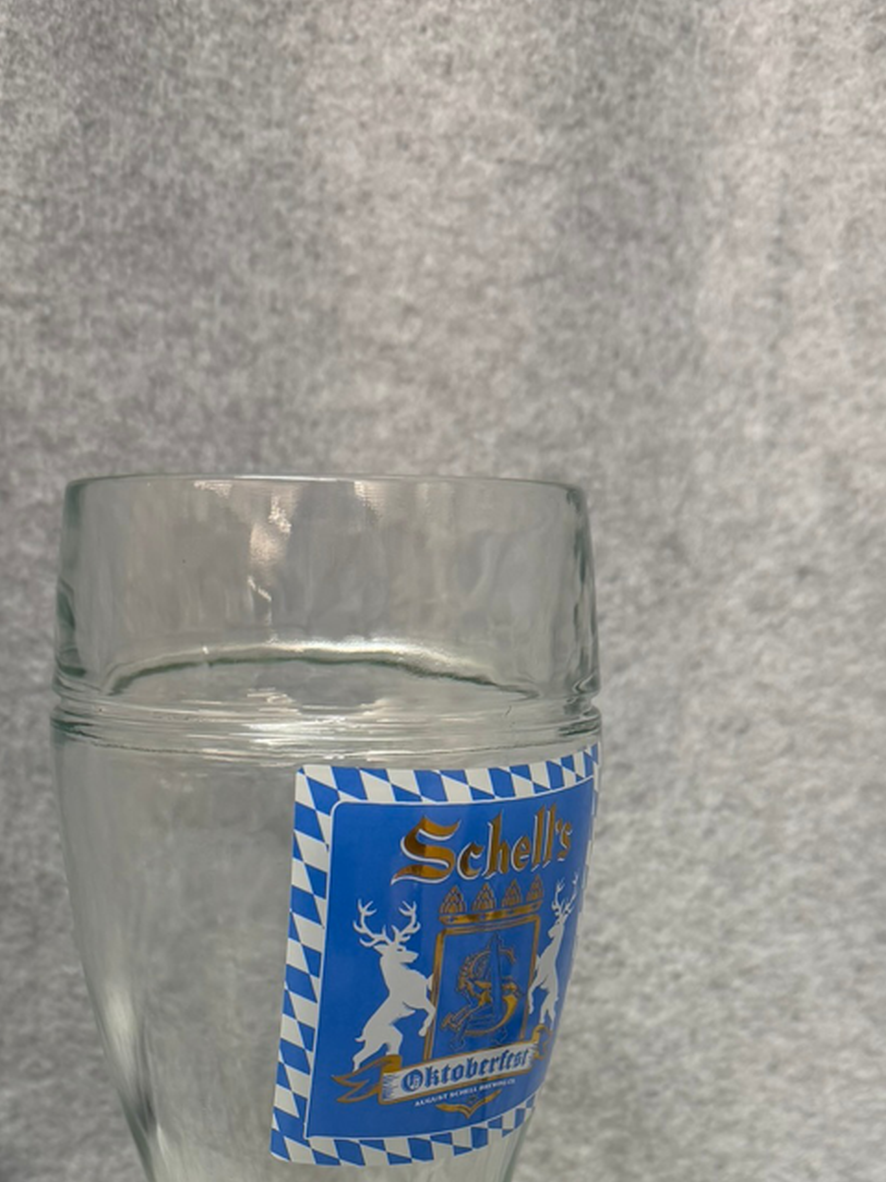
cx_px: 389
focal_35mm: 45
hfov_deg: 32.1
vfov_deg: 38.9
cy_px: 1079
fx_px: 1536
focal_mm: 6.76
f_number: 1.78
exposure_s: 1/60
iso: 125
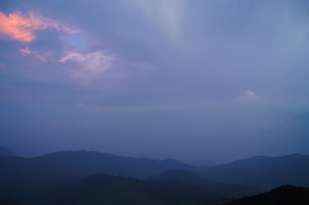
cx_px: 154
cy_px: 102
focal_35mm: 27
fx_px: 231
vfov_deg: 47.8
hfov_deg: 67.4
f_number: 4
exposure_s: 1/60
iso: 800
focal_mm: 18
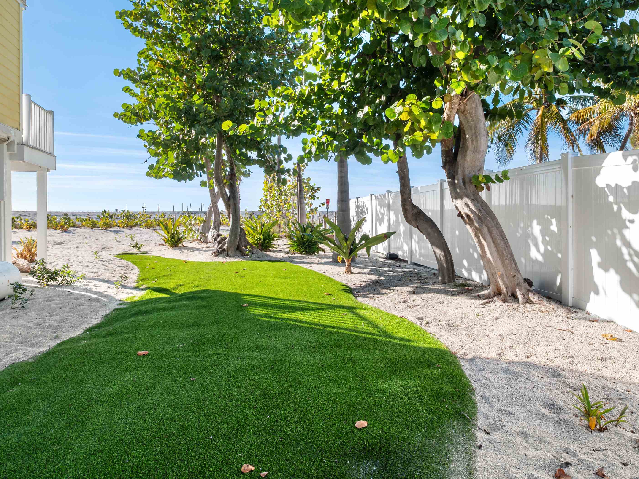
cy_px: 221
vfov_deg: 61.0
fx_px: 406
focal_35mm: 22
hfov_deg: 76.2
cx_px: 347
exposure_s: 1/125
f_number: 7.1
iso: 200
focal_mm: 10
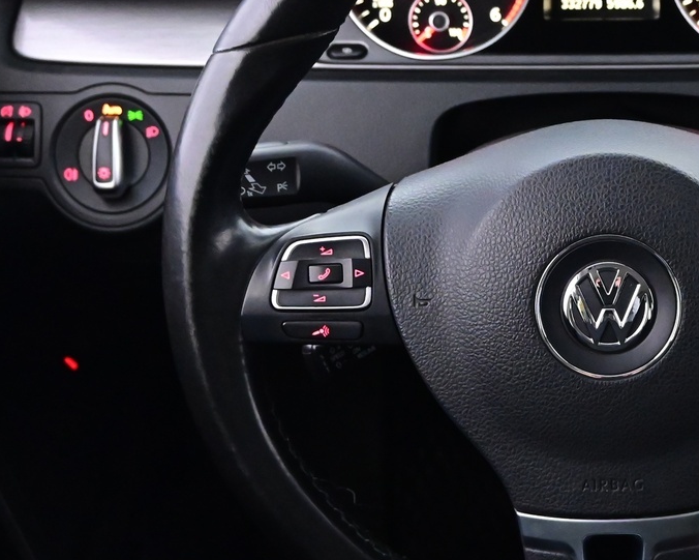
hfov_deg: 23.0
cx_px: 619
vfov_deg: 18.9
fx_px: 1676
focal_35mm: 81
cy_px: 284
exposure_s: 1/25
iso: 4500
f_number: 4.2
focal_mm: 24
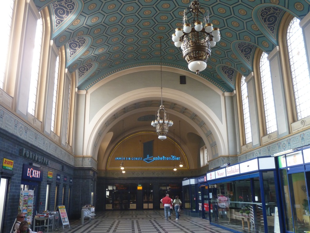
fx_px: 287
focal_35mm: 32
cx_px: 155
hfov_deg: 56.8
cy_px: 116
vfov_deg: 44.2
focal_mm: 5.3
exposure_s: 1/30
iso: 200
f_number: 3.5
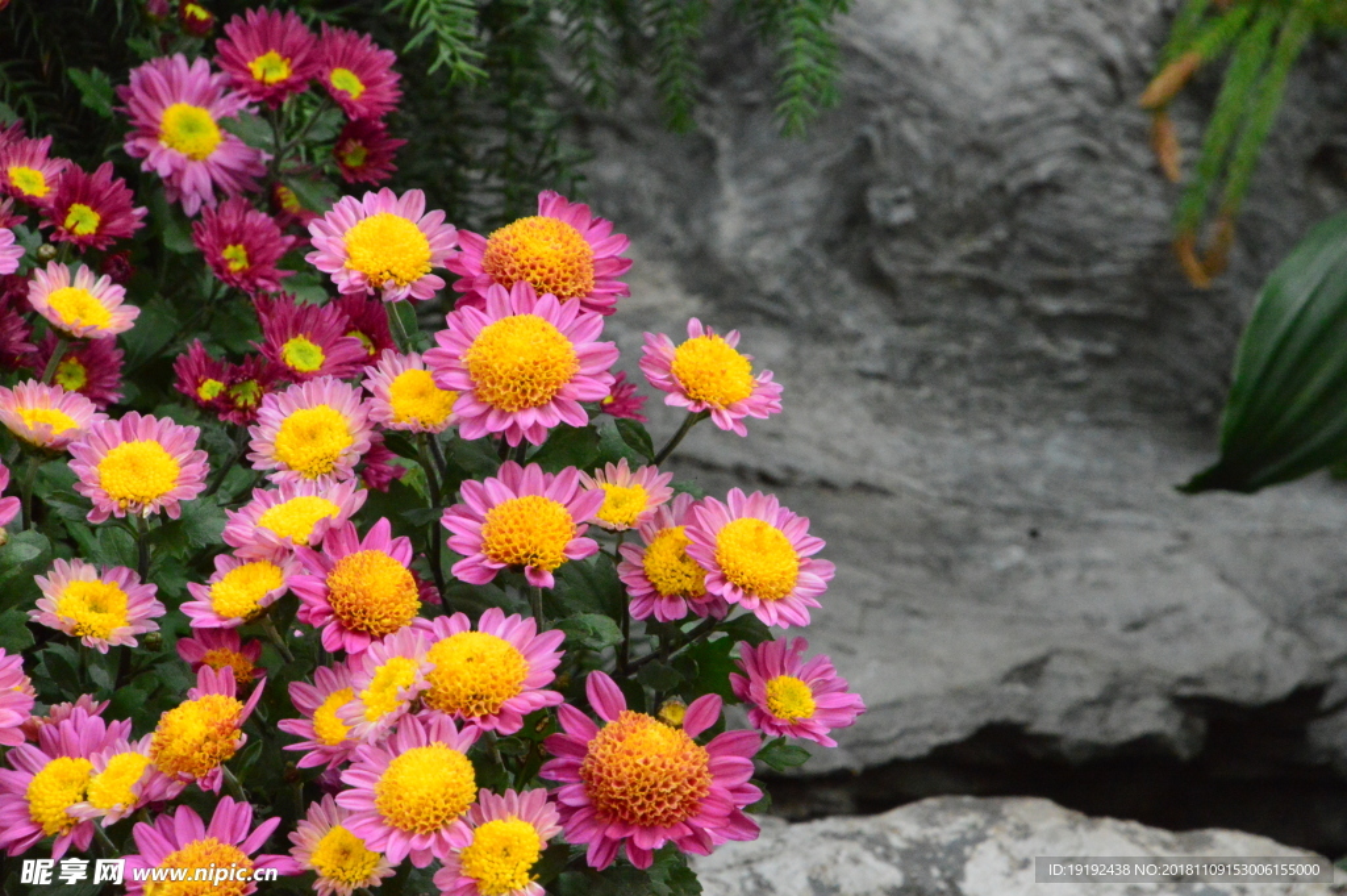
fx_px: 16824
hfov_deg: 4.6
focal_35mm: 450
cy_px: 448
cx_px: 674
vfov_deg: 3.1
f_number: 22
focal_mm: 300
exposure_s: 1/200
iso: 6400
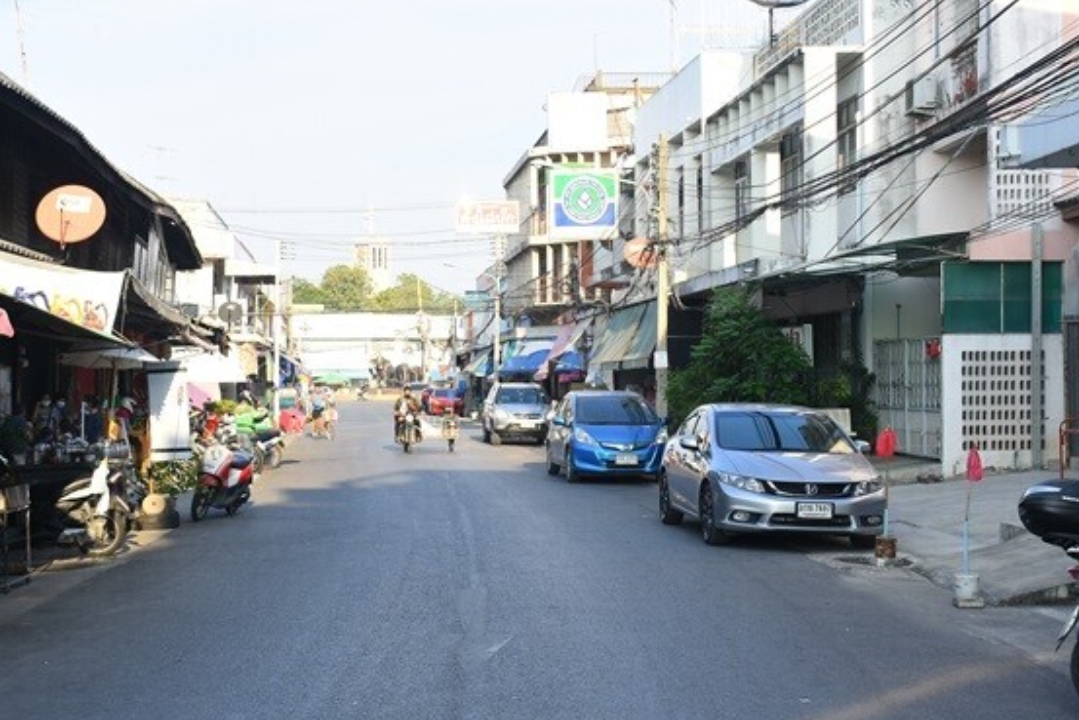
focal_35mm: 57
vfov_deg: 23.8
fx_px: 1709
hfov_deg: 35.0
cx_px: 464
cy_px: 381
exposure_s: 1/125
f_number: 6.3
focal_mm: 30
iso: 100
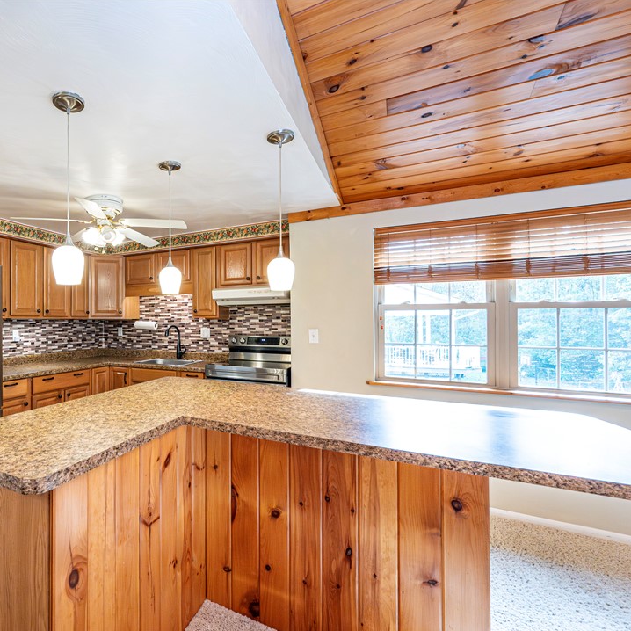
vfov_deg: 80.7
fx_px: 371
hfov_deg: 75.6
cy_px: 316
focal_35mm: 18
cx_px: 168
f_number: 8
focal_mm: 14
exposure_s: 1/160
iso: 4000
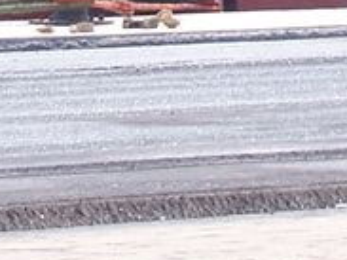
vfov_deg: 2.6
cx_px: 212
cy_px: -230
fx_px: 5720
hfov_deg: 3.5
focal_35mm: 571
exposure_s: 1/250
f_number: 5.6
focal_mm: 17.5
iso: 80
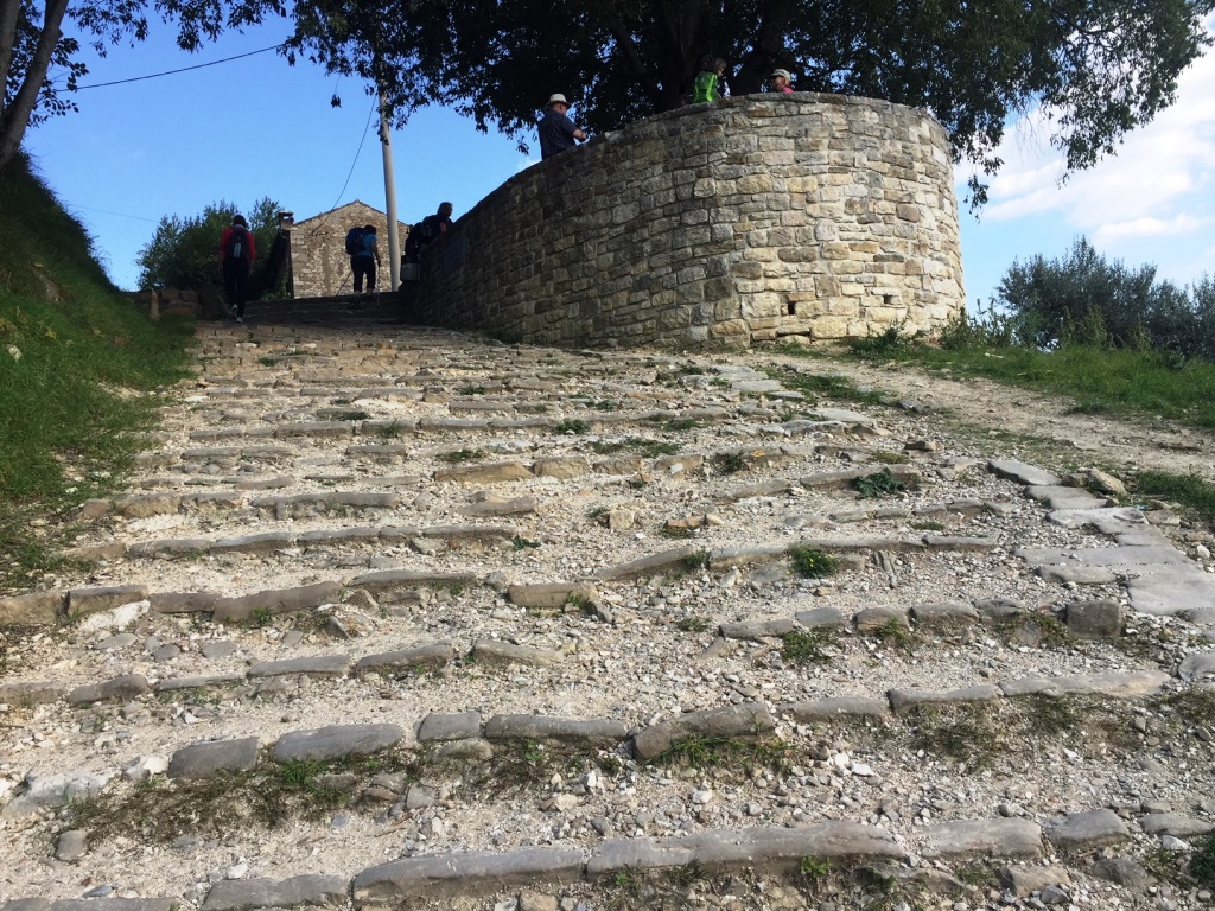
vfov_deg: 48.2
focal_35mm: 29
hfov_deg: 61.7
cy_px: 456
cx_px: 608
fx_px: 1018
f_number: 2.2
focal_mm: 4.15
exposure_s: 1/1014
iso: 32
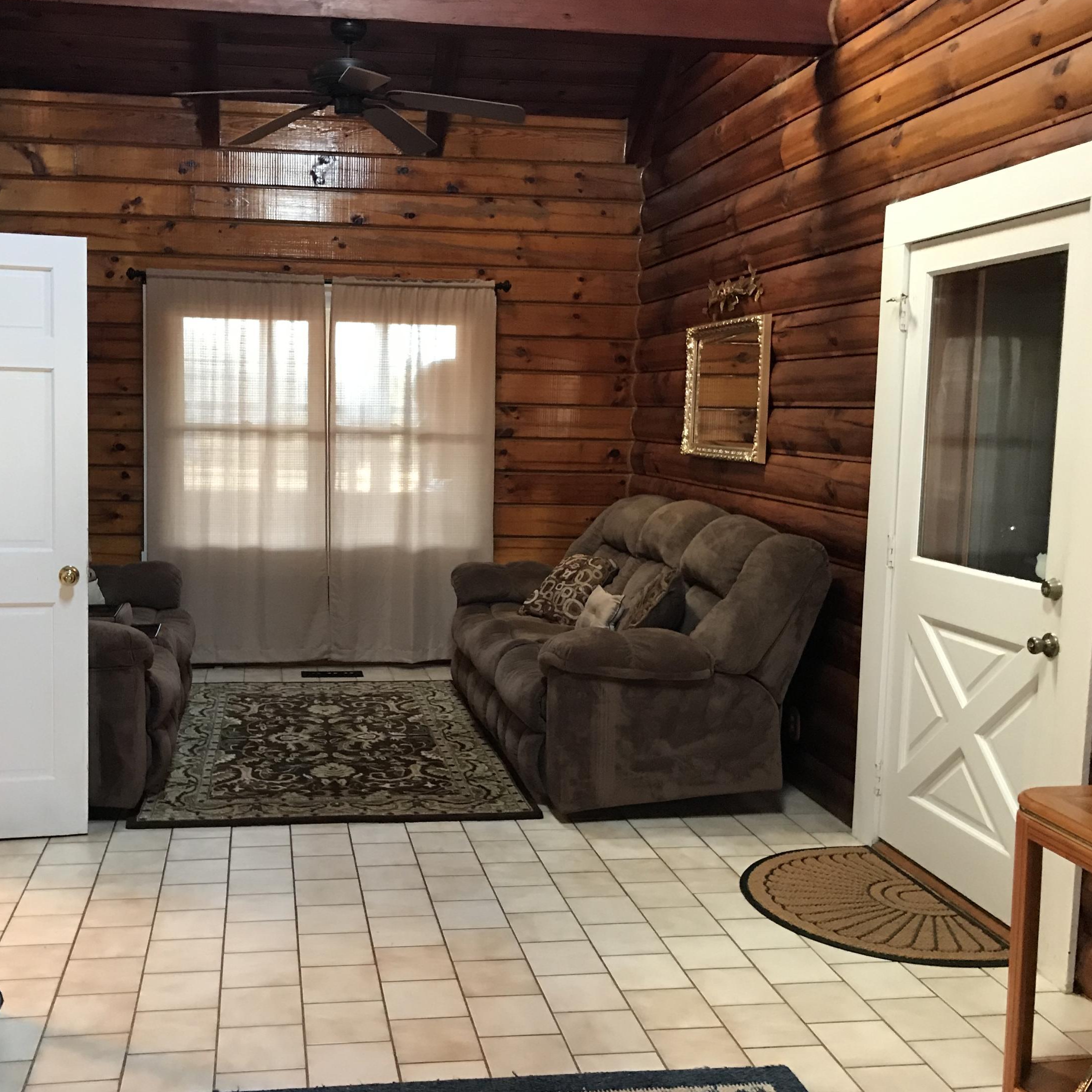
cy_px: 534
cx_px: 428
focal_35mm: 34
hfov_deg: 48.1
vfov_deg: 48.4
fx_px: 1213
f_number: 1.8
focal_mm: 3.99
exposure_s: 1/12
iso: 100
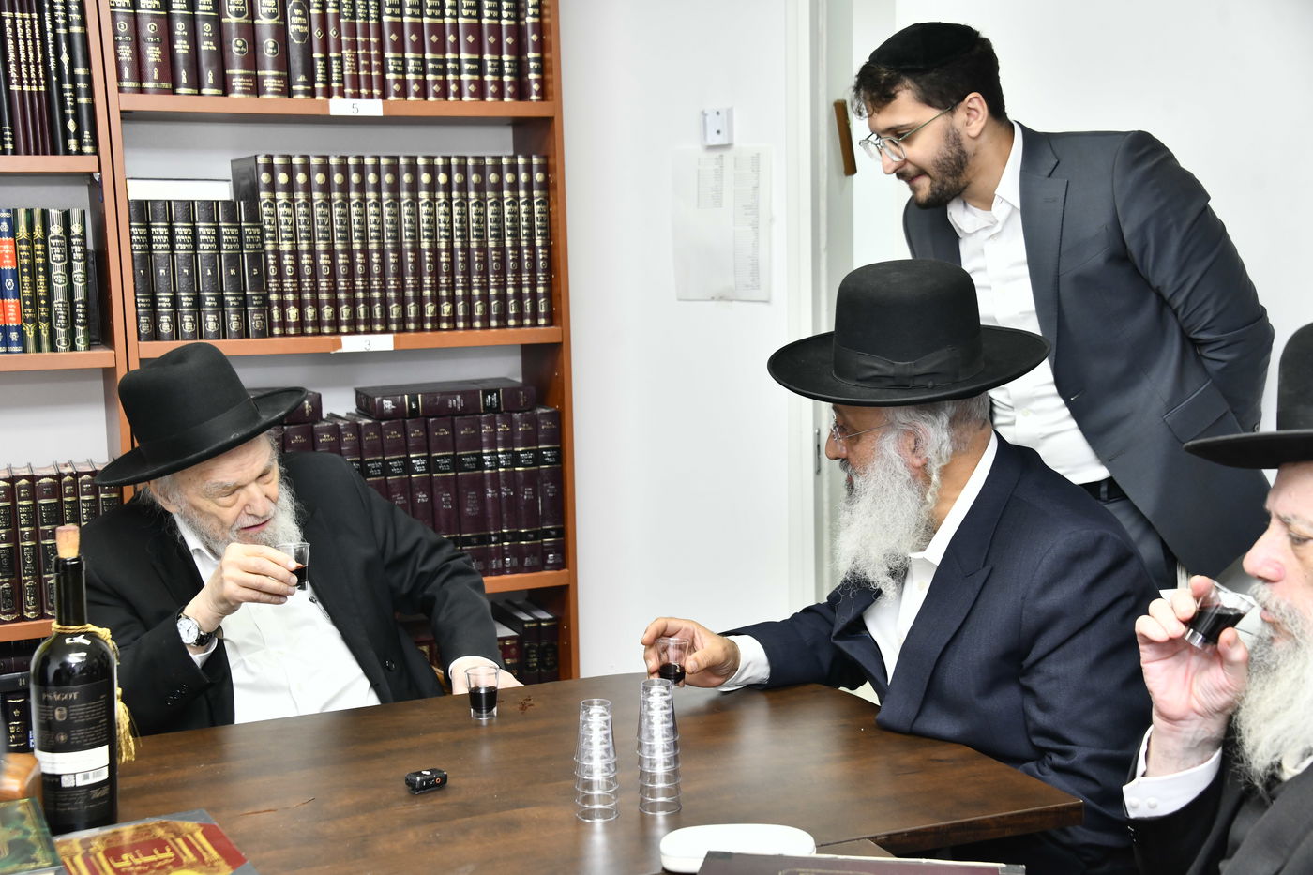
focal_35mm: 50
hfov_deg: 39.6
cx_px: 656
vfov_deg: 27.0
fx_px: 1823
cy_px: 438
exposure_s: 1/125
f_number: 5.6
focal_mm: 50
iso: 800
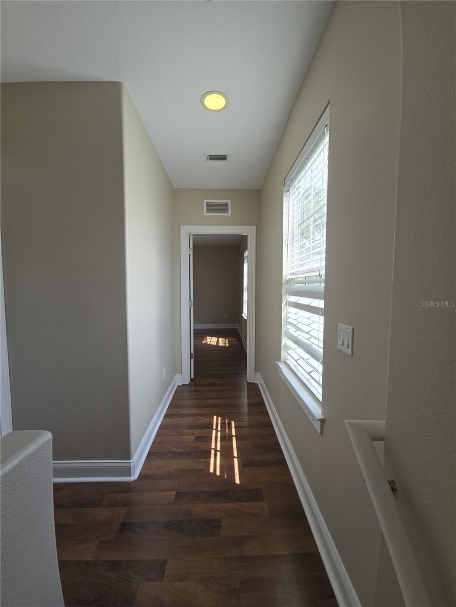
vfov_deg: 106.2
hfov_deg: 89.9
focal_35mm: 13
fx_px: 228
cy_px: 304
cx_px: 228
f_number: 2.2
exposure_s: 1/122
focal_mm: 2.2
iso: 50
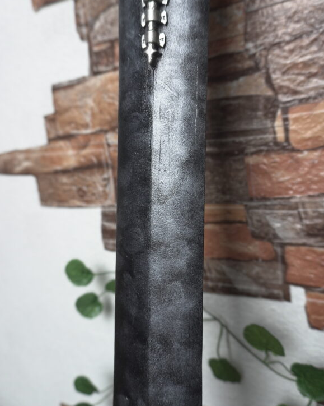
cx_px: 164
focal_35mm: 28
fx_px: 336
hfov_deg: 51.5
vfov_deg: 62.0
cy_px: 177
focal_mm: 16
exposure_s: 1/100
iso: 500
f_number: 3.5
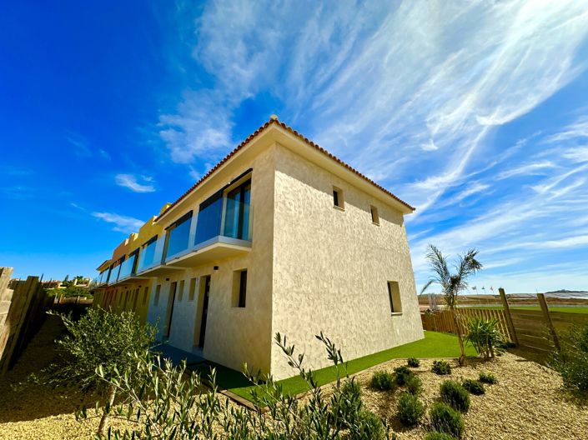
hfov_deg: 102.1
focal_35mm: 14
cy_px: 220
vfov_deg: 85.6
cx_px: 294
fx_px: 238
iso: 40
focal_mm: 2.22
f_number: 2.2
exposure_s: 1/3205
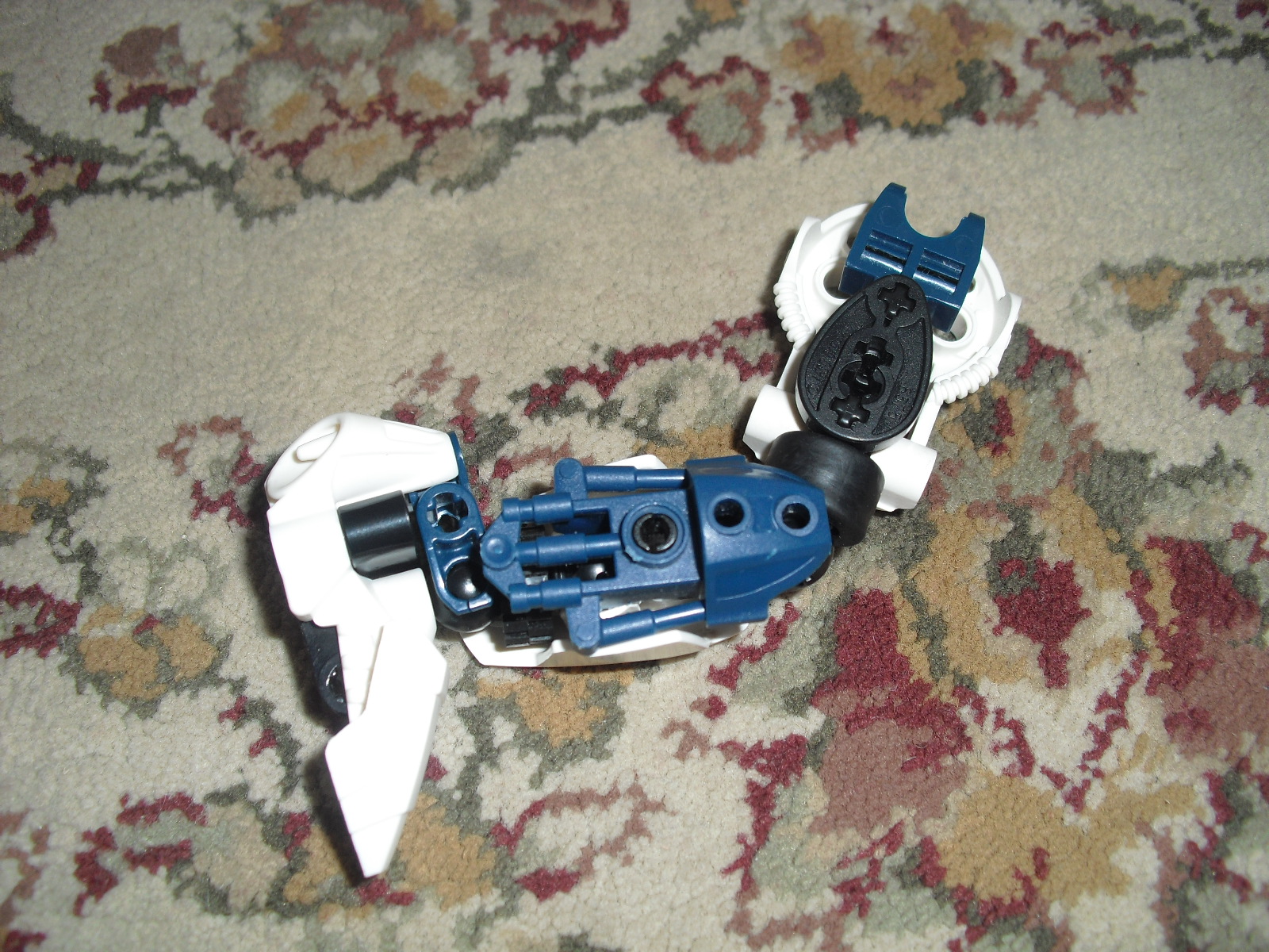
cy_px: 476
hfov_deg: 51.4
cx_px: 634
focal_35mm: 36
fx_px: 1320
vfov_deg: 39.7
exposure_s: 1/60
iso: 100
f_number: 3.1
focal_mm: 6.3
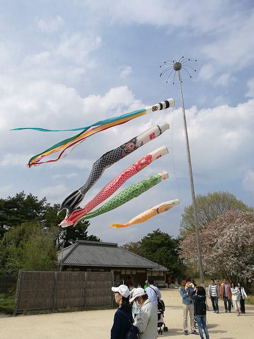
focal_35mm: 28
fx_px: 274
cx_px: 127
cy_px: 170
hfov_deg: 49.7
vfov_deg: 63.4
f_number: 2.2
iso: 50
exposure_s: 1/1637
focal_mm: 4.5
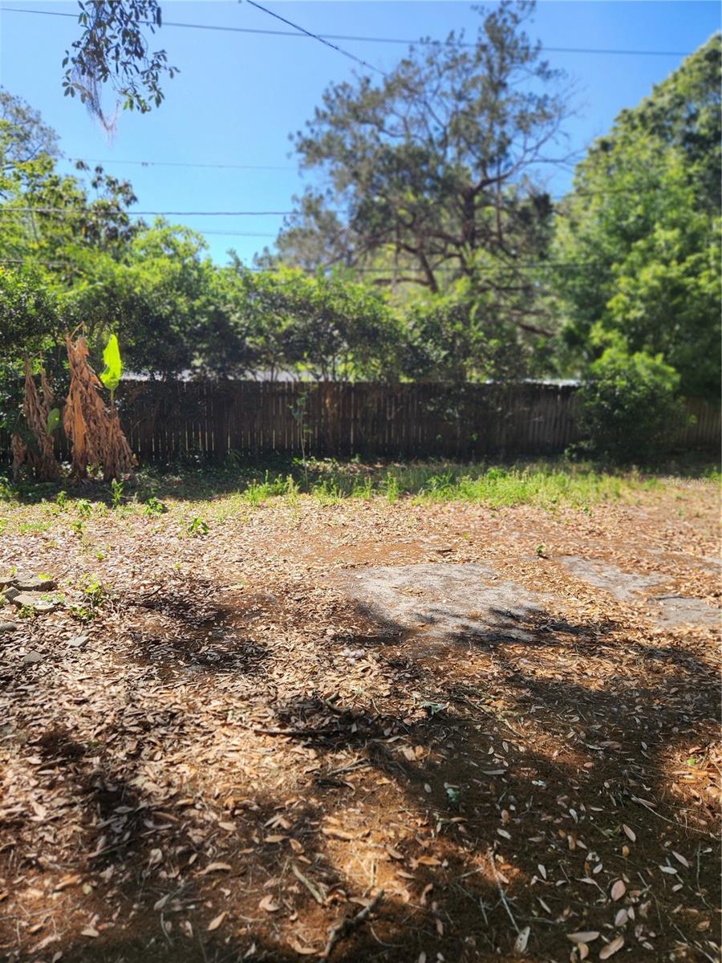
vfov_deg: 73.9
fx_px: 640
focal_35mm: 23
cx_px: 361
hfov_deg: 58.9
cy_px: 482
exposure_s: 1/726
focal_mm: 5.4
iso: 20
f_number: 1.8
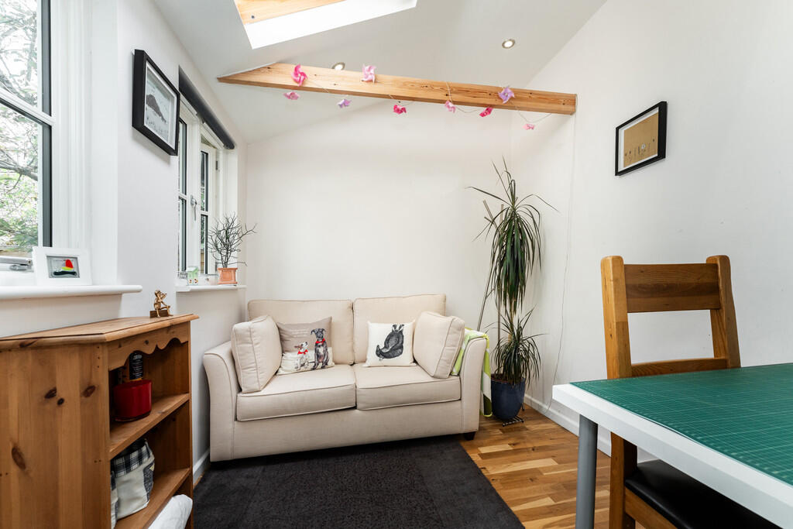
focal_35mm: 14
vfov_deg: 81.2
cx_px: 396
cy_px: 264
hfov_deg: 104.2
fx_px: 308
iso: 800
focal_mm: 14
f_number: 6.3
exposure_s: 1/160
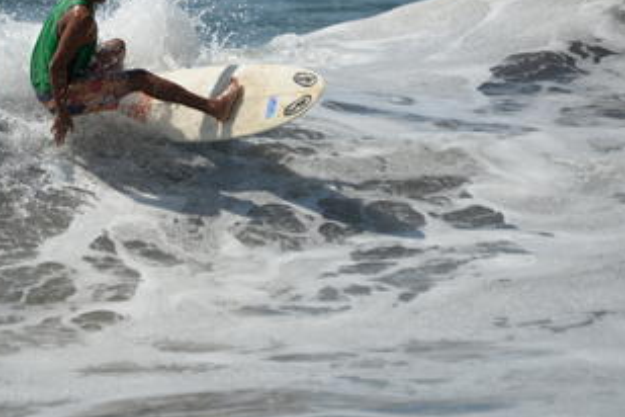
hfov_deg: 3.2
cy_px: 131
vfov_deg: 2.1
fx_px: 11232
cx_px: 218
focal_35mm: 647
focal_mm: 400
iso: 160
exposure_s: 1/1600
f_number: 5.6
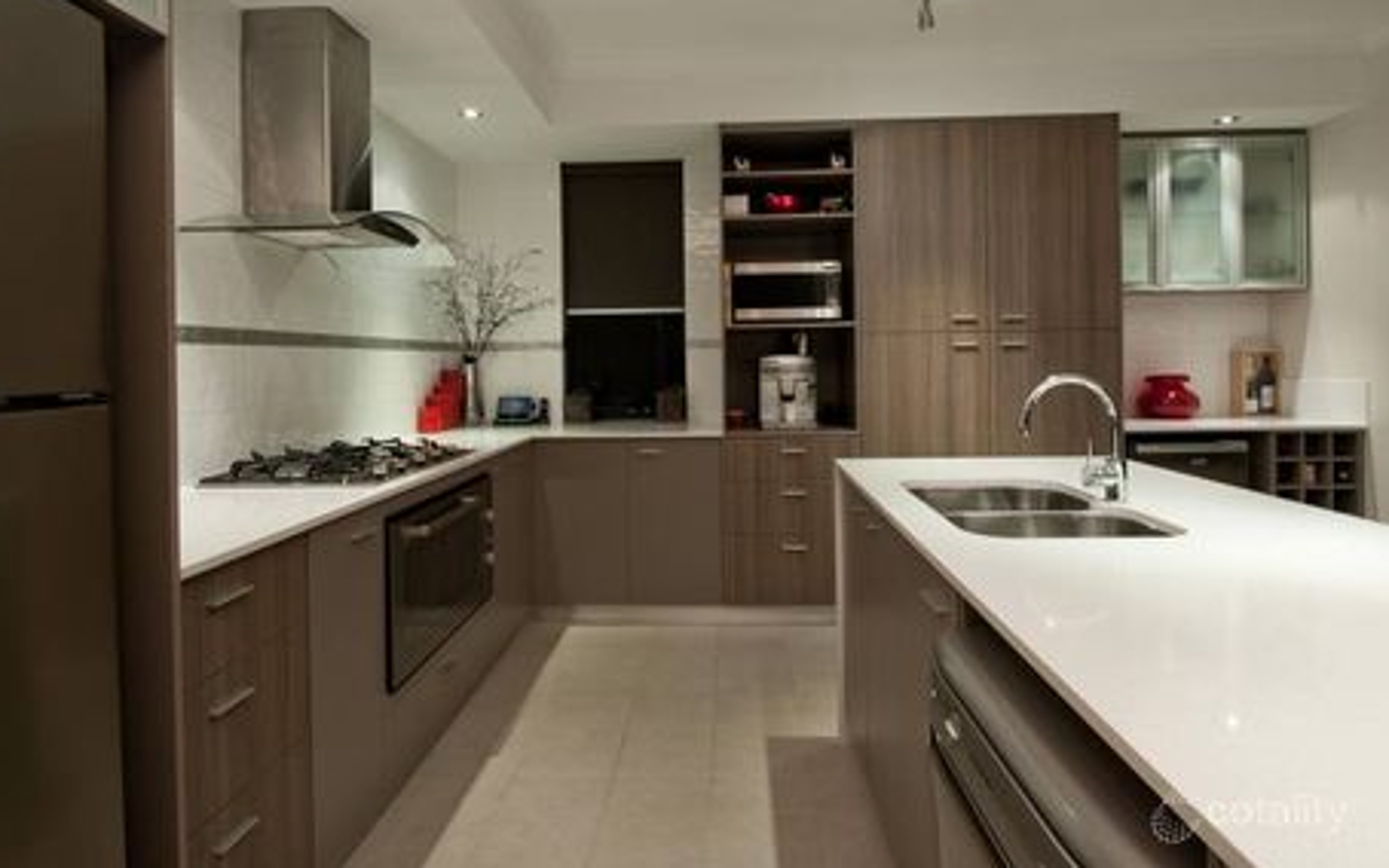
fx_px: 719
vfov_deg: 62.1
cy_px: 396
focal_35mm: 19
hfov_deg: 88.0
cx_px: 679
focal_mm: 18
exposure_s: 1/3
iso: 400
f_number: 16
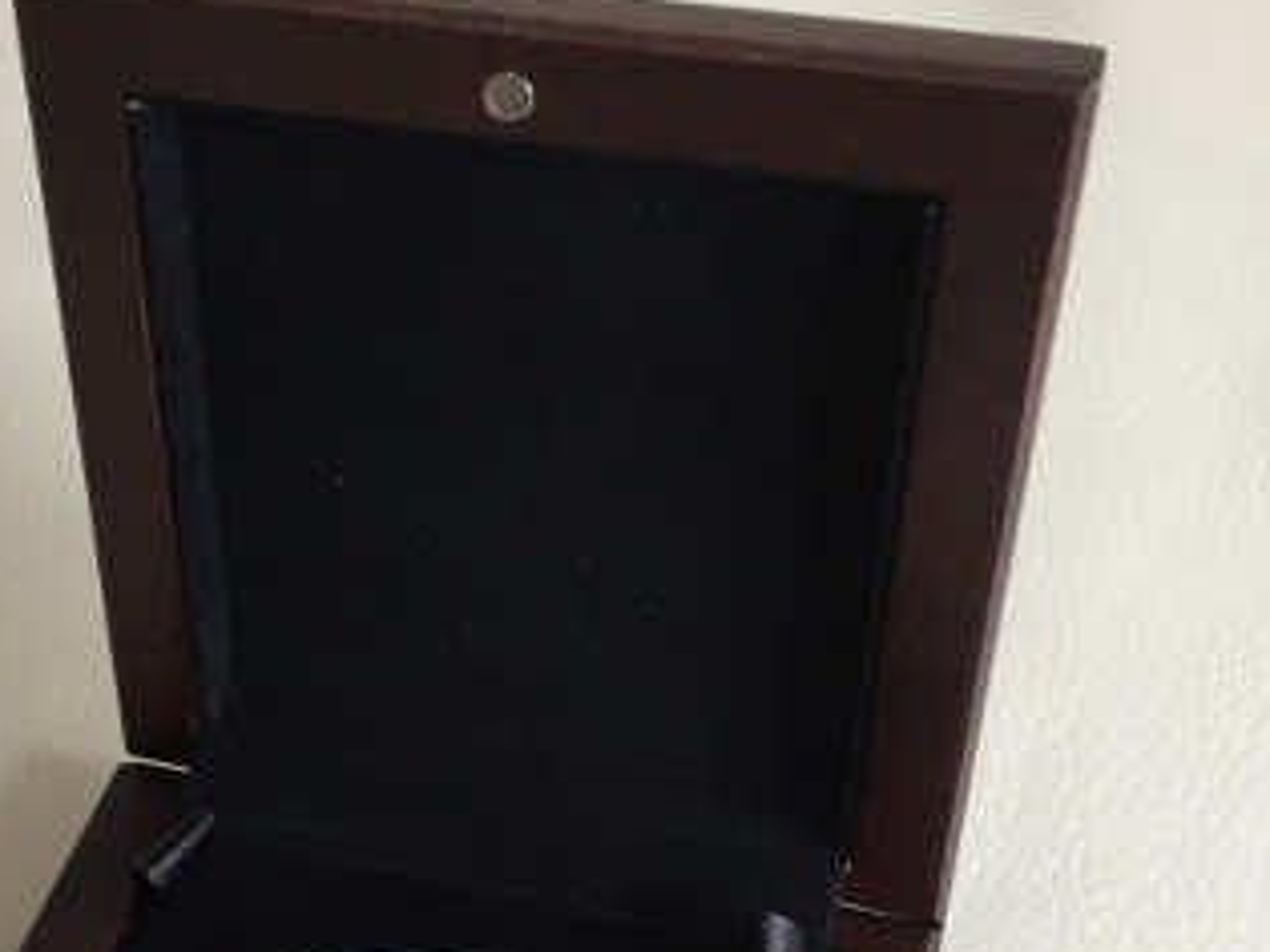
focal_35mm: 59
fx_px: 2164
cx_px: 407
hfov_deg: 32.4
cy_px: 879
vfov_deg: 24.0
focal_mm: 4.15
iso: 125
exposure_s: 1/33
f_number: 2.2
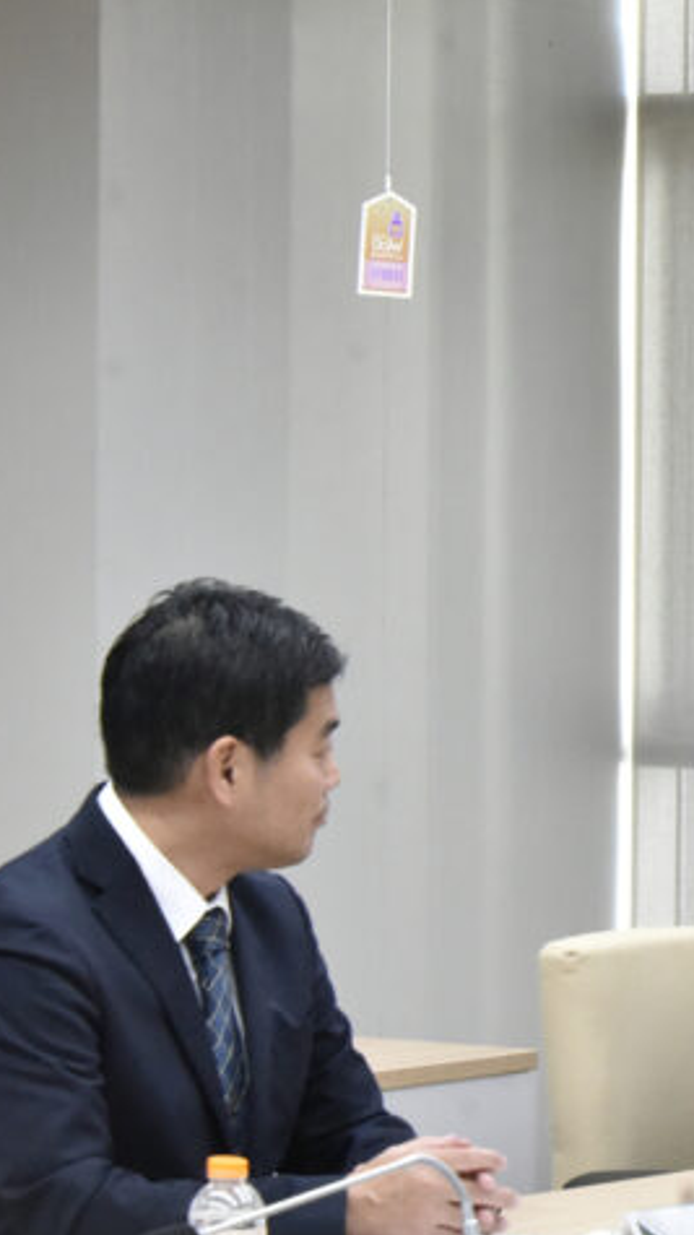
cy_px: 798
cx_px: 1235
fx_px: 4583
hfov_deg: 8.4
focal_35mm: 140
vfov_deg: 15.3
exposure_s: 1/125
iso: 5000
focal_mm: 62
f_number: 8
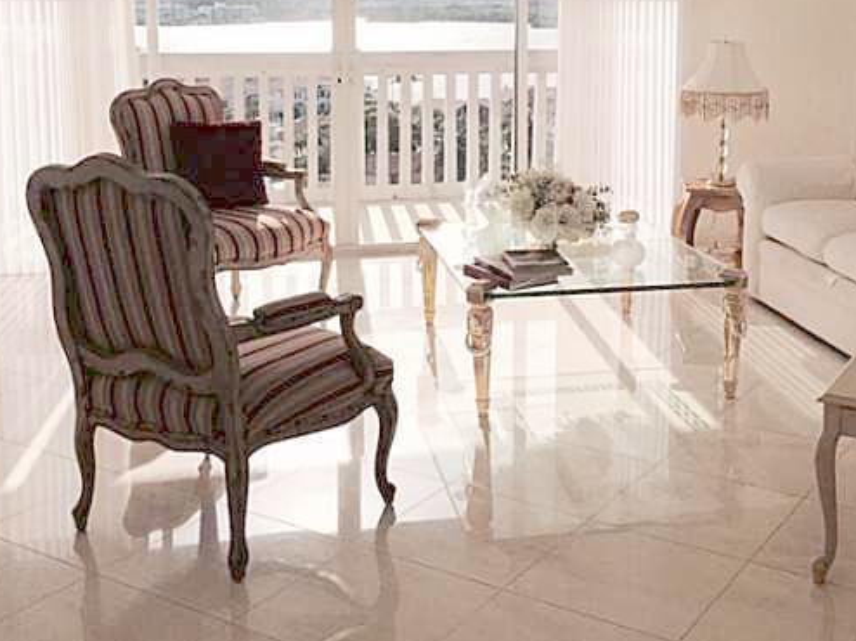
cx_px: 503
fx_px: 1162
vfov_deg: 30.3
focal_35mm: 47
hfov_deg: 40.3
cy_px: 147
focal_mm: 4.15
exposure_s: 1/2639
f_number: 2.2
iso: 32
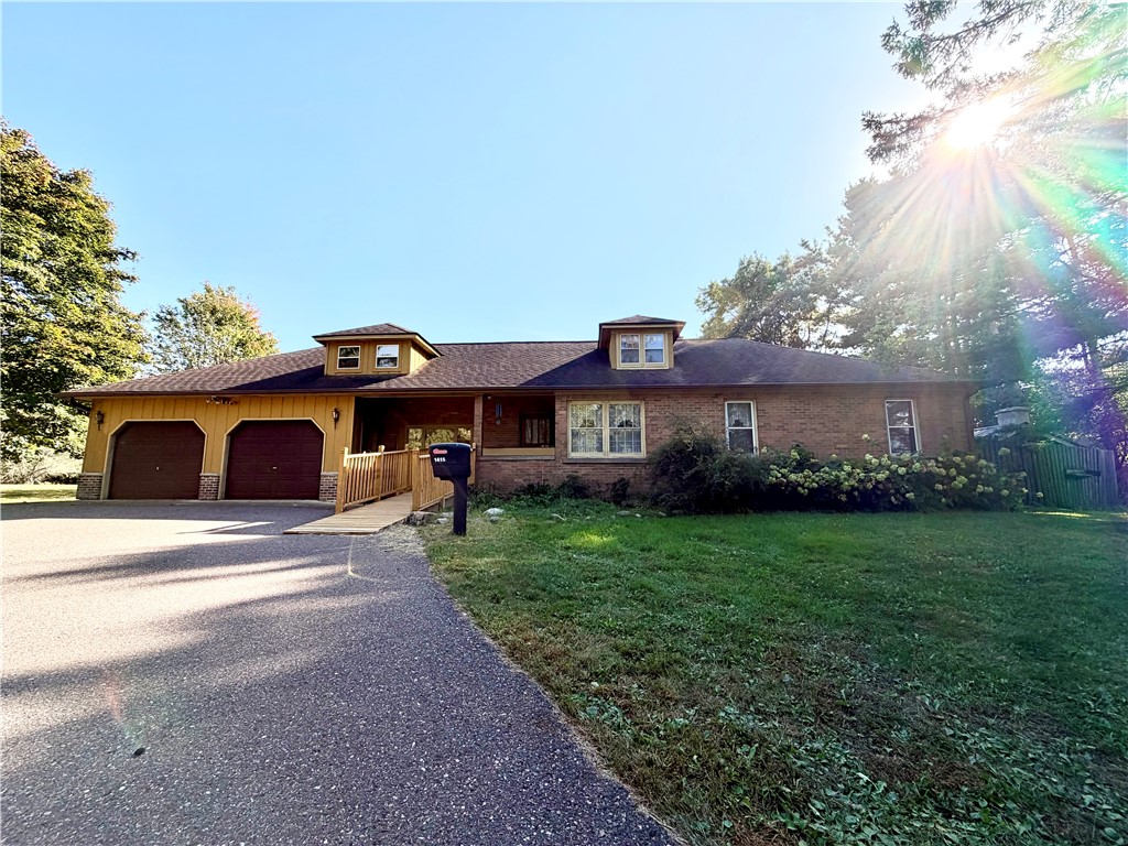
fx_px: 456
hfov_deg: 102.1
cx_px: 564
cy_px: 423
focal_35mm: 14
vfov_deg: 85.7
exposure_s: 1/770
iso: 40
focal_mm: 2.22
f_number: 2.2
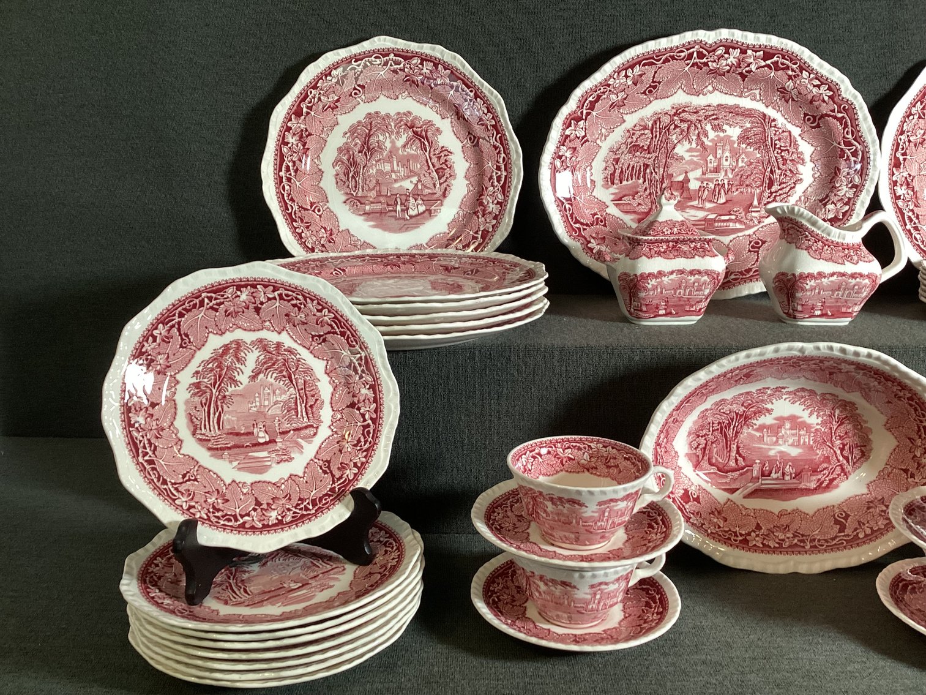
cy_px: 348
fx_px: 829
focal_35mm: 31
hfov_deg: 58.3
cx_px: 463
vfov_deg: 45.4
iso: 100
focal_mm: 3.3
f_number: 2.4
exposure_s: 1/60
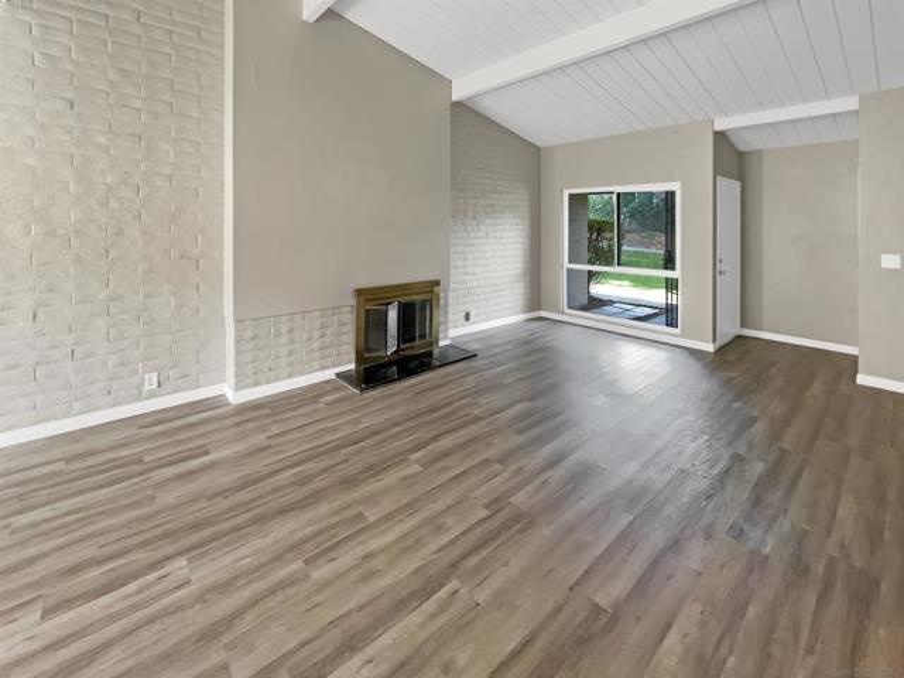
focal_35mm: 13
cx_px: 452
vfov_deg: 89.9
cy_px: 339
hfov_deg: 106.2
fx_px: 339
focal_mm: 1.57
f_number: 1.8
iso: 100
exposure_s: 1/19
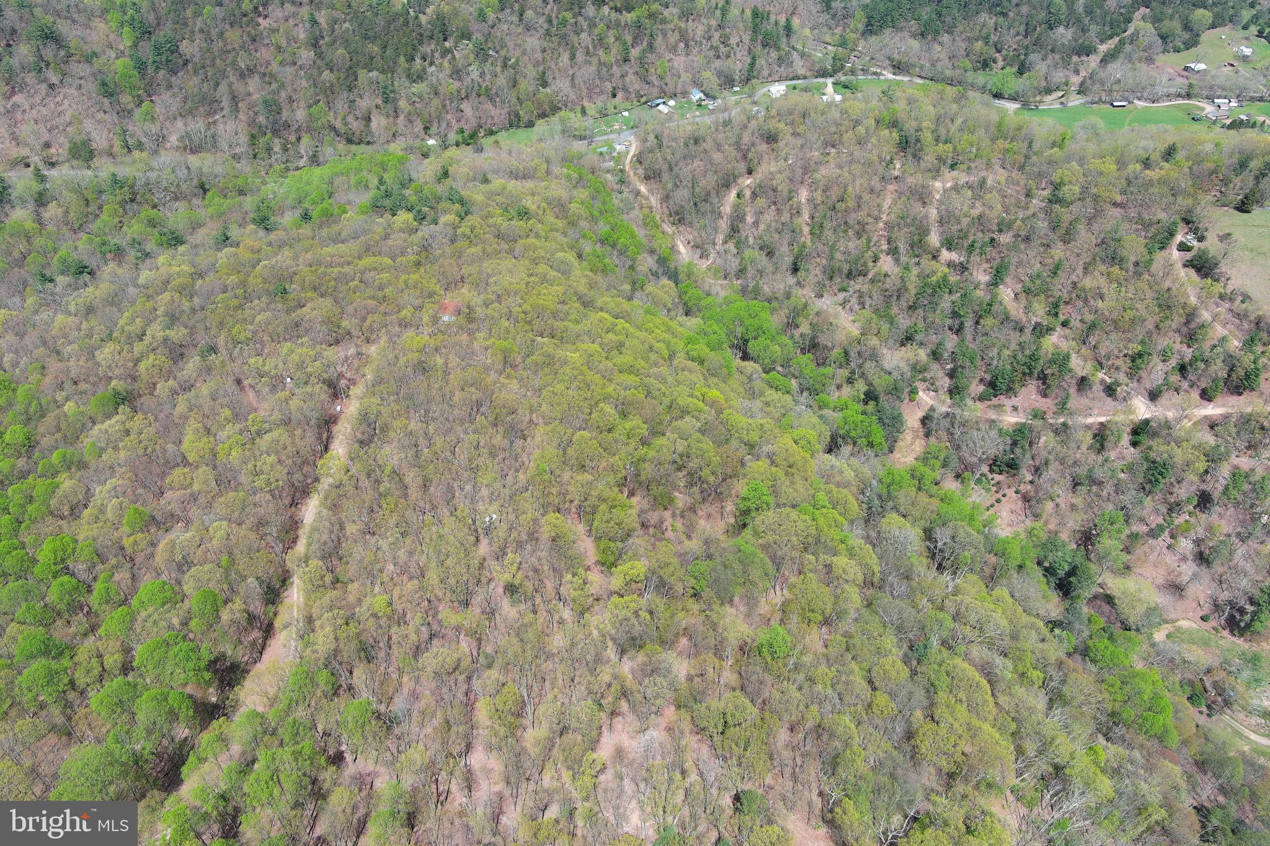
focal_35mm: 29
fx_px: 1023
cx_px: 635
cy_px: 423
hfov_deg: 63.7
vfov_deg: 45.0
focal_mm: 10.57
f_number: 2.8
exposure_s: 1/829
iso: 100
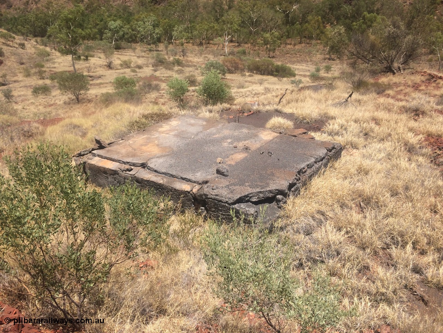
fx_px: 371
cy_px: 166
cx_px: 222
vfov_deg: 48.2
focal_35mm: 29
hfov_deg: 61.7
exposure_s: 1/2160
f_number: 2.2
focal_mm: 4.15
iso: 32
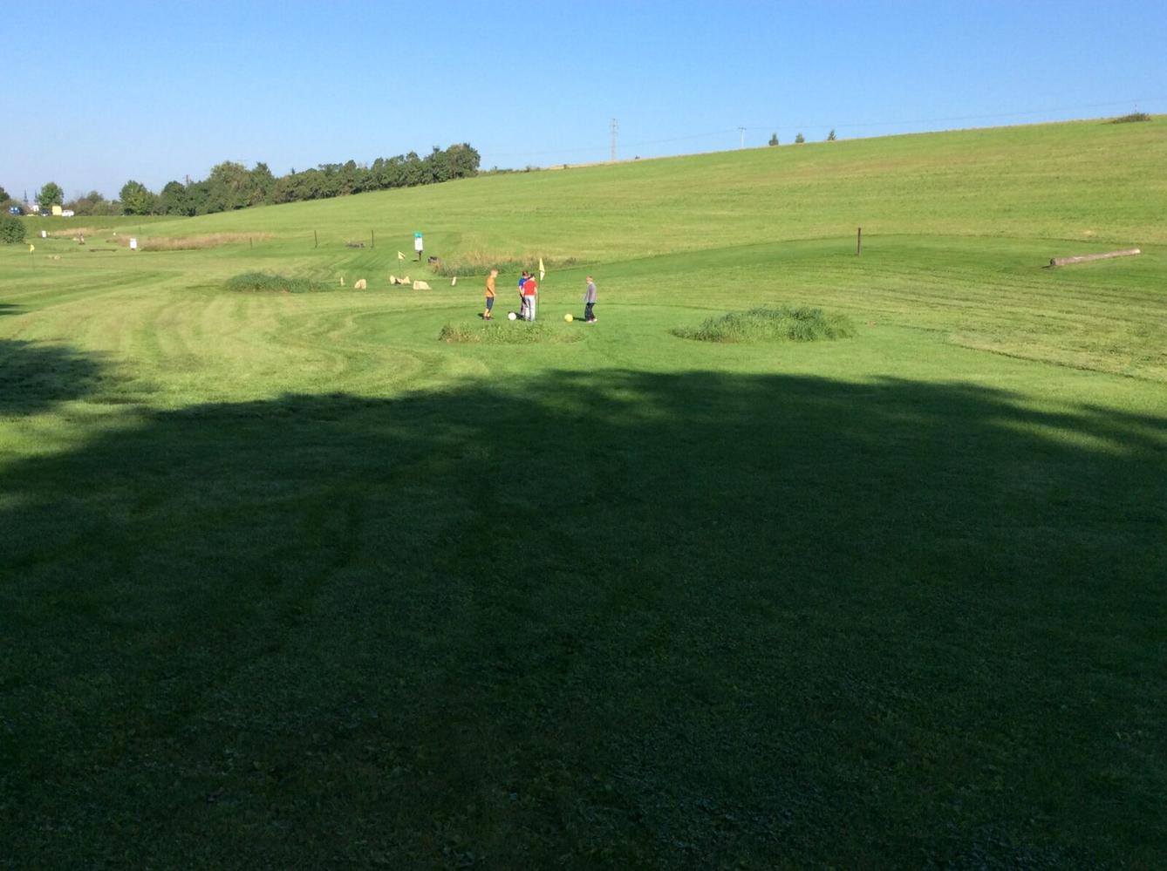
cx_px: 584
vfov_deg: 44.0
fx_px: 1077
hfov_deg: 56.9
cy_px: 436
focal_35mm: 32
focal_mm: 3.3
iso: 32
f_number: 2.4
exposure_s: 1/969
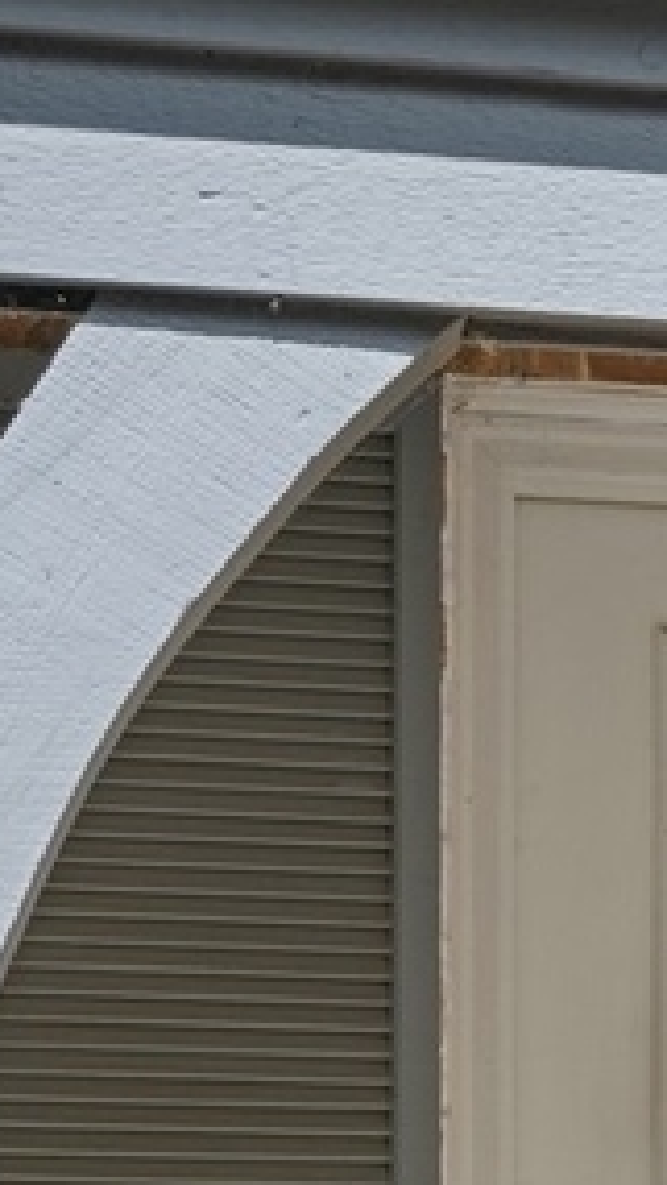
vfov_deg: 11.8
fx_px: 5593
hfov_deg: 6.2
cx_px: 2150
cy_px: 1550
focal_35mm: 178
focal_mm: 30
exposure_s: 1/180
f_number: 9.5
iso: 200
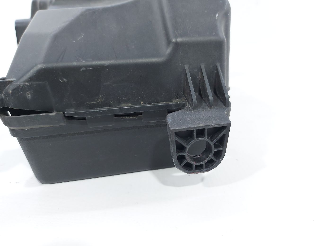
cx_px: 164
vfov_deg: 56.8
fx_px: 227
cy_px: 123
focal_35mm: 24
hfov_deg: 71.6
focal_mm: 5.23
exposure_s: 1/50
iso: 100
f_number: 1.8
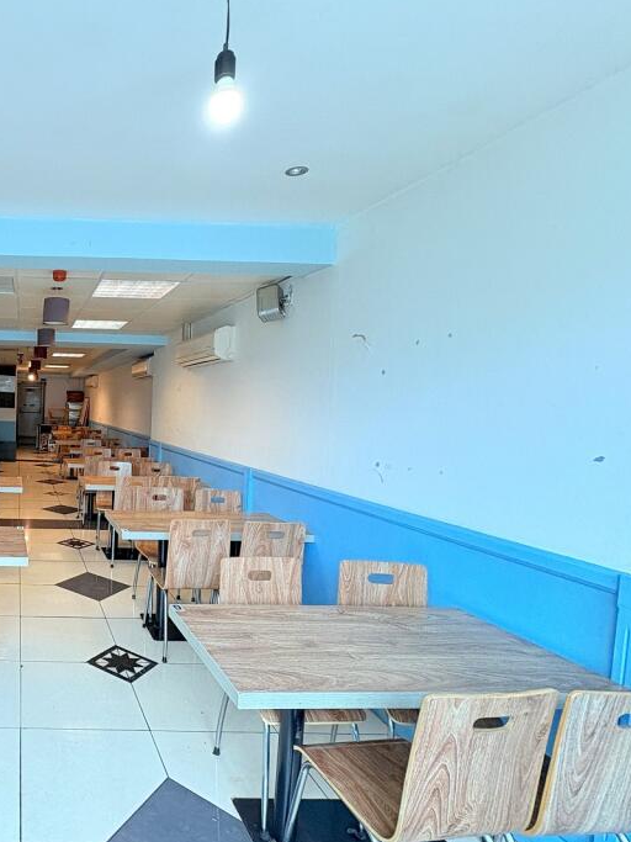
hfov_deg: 53.2
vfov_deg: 79.0
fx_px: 511
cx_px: 33
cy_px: 427
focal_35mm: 21
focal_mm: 2.22
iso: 160
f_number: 2.2
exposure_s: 1/100
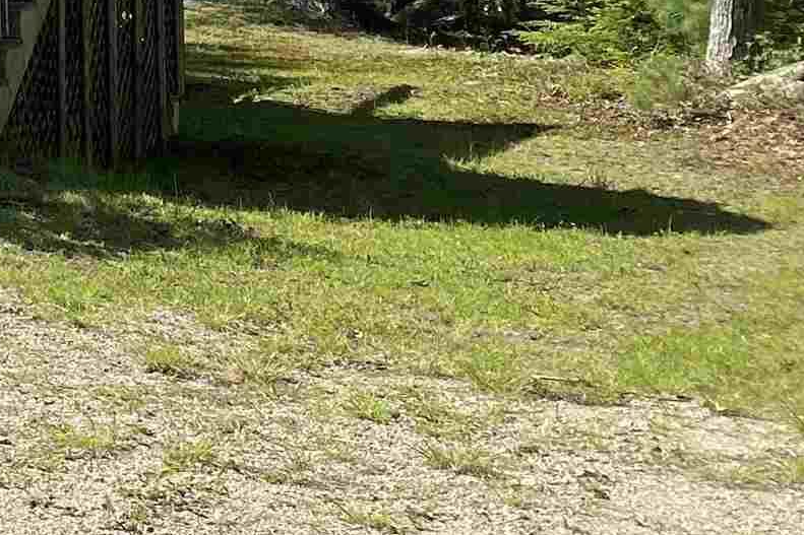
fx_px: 2344
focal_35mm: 105
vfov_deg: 12.2
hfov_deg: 16.1
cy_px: -362
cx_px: -699
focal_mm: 4.25
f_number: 1.8
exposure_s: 1/1653
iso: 32
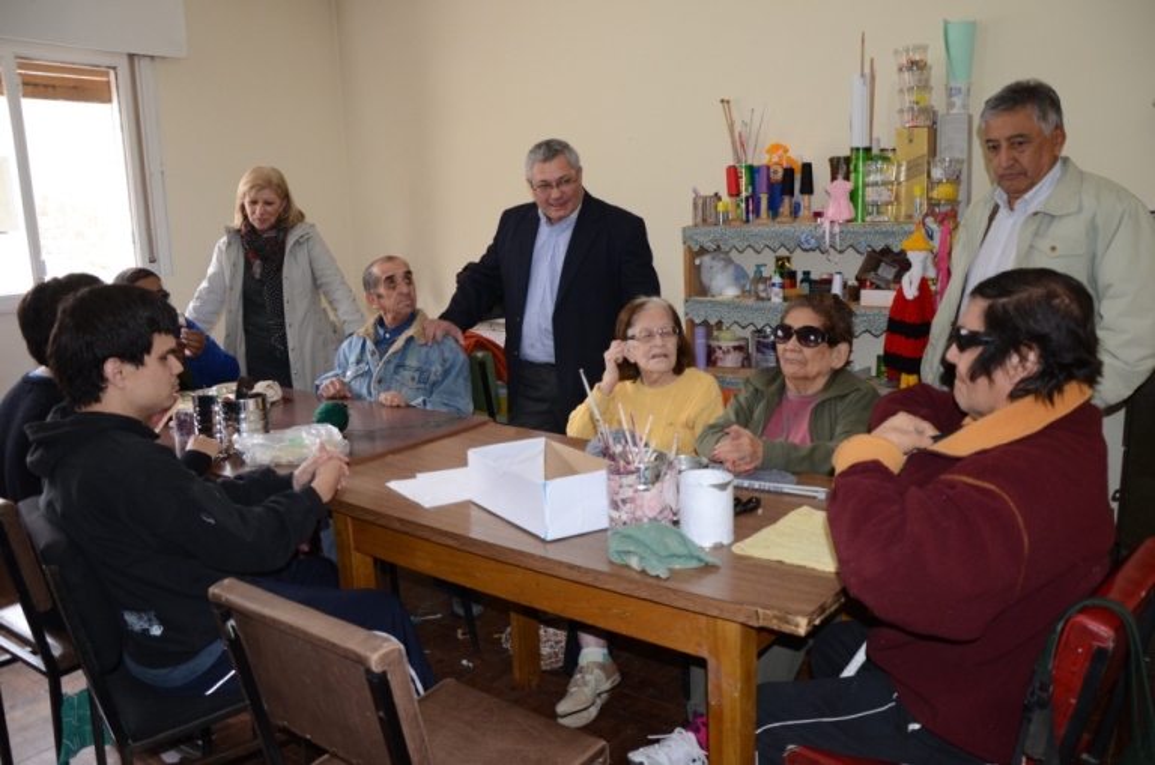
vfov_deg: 47.8
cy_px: 382
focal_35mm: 27
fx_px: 865
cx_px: 578
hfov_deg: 67.5
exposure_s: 1/60
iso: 800
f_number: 3.5
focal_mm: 18
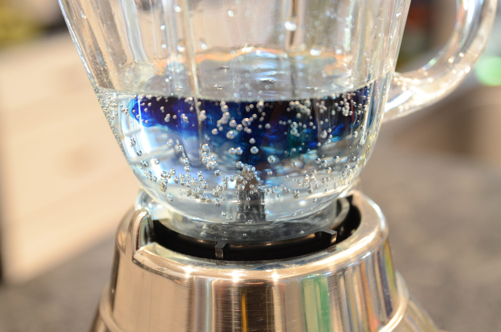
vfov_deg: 19.6
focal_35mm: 69
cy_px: 166
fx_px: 958
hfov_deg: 29.3
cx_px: 250
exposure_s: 1/30
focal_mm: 46
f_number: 2.8
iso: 1000
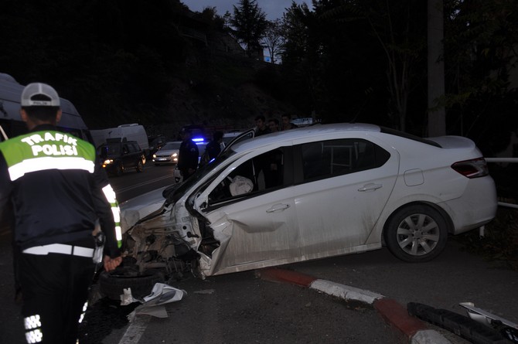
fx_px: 517
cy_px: 172
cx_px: 259
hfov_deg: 53.2
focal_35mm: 36
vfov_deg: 36.8
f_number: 3.8
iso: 200
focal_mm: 24
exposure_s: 1/60
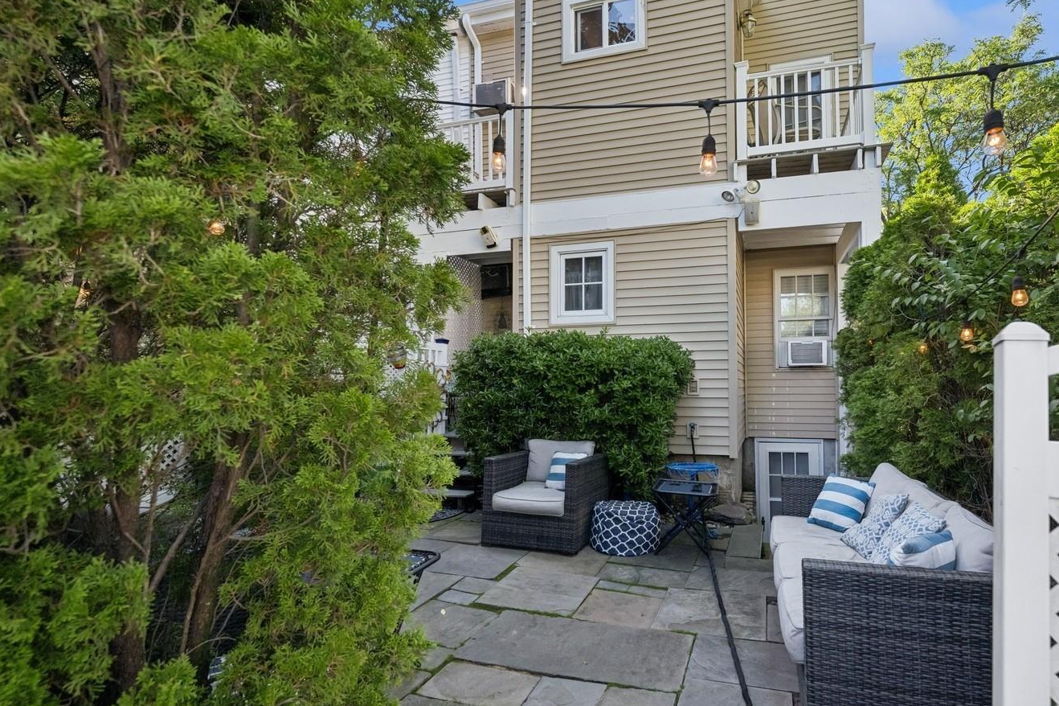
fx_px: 500
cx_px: 607
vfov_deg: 70.3
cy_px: 320
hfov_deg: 92.6
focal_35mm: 17
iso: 400
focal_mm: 14
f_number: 5.6
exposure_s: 1/500
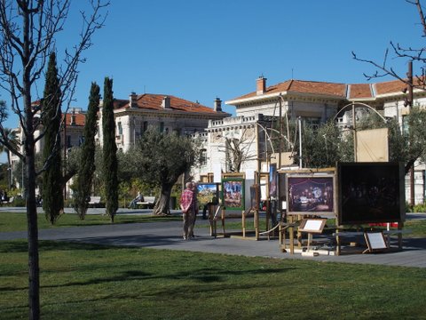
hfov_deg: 33.8
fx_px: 701
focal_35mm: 57
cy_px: 160
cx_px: 213
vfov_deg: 25.7
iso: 100
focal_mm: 12
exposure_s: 1/800
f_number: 5
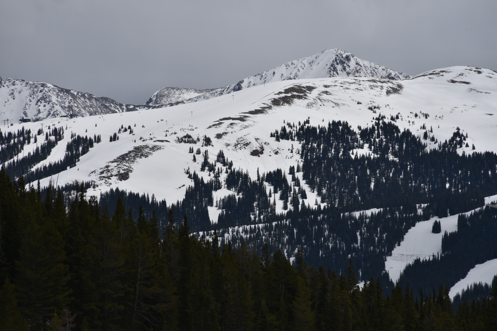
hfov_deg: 6.9
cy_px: 166
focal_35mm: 300
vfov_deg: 4.6
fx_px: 4142
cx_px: 248
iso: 100
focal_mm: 300
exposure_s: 1/640
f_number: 13
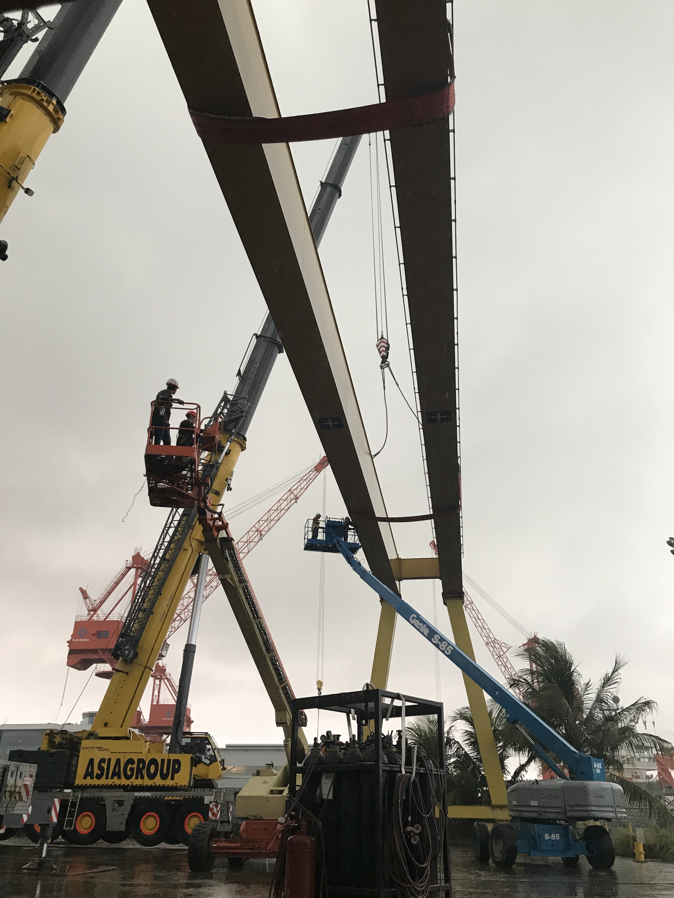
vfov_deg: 63.4
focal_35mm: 28
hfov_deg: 49.7
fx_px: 727
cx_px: 337
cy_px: 449
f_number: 1.8
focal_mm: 3.99
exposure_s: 1/25
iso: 32
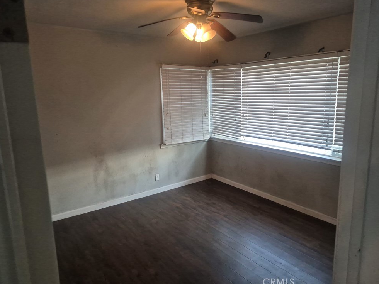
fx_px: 263
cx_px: 196
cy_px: 139
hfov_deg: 71.6
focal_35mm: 24
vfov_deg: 56.8
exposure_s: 1/120
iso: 320
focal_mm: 5.4
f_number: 1.8
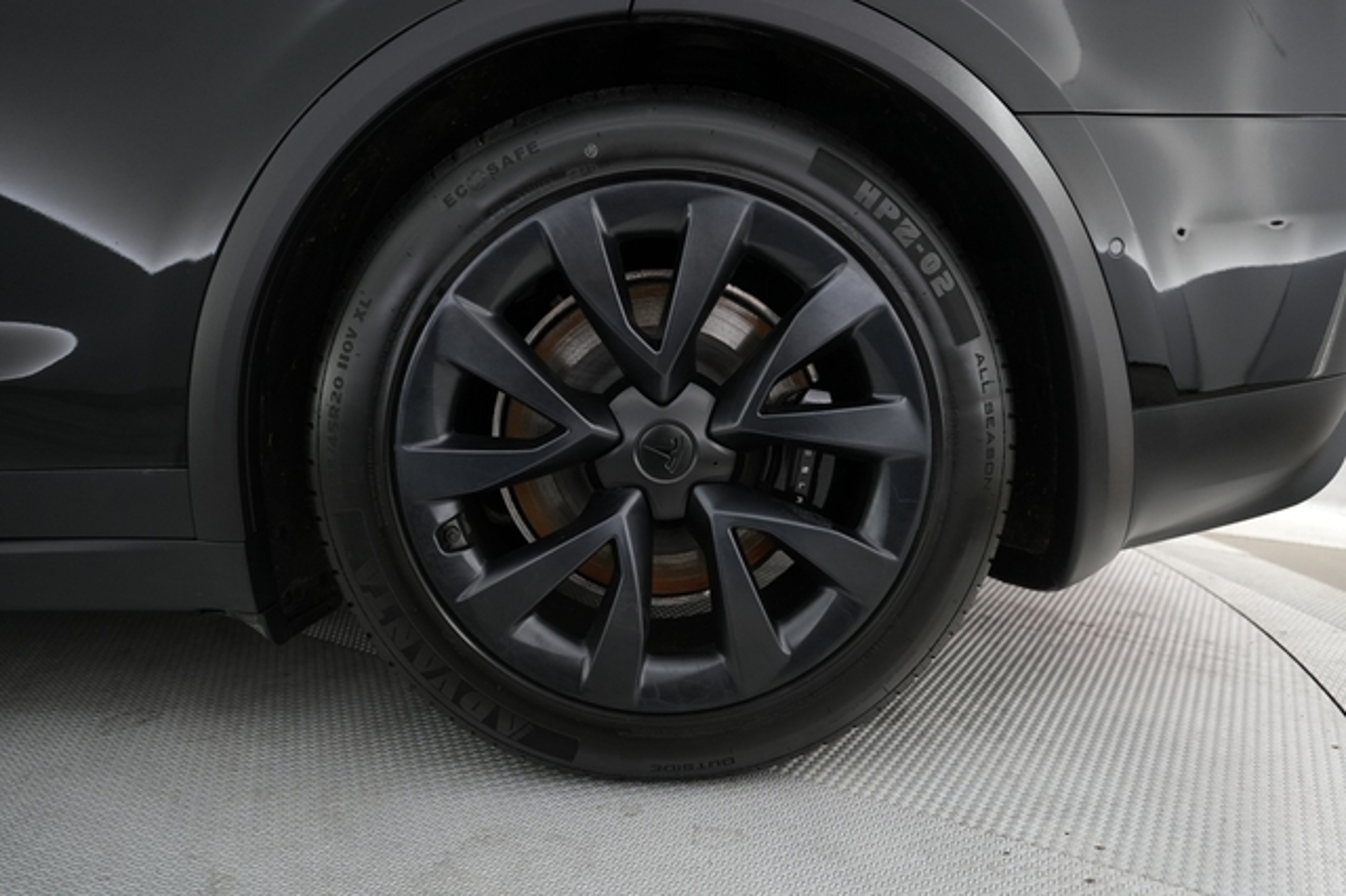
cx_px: 673
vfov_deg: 53.1
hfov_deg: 73.8
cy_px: 448
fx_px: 897
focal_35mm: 24
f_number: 2.8
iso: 1250
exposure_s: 1/80
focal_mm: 24
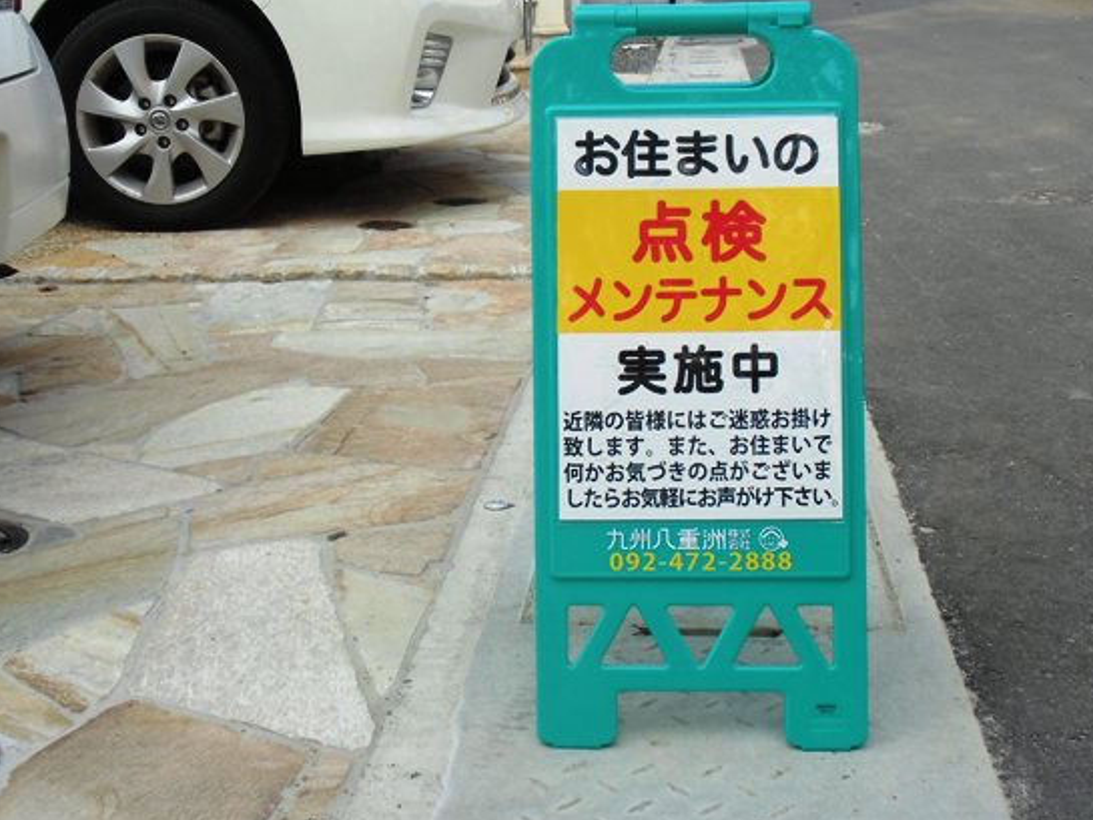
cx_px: 497
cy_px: 379
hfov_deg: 40.4
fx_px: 1484
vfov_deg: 30.9
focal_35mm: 47
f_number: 4
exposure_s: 1/160
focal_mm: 7.15
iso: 64
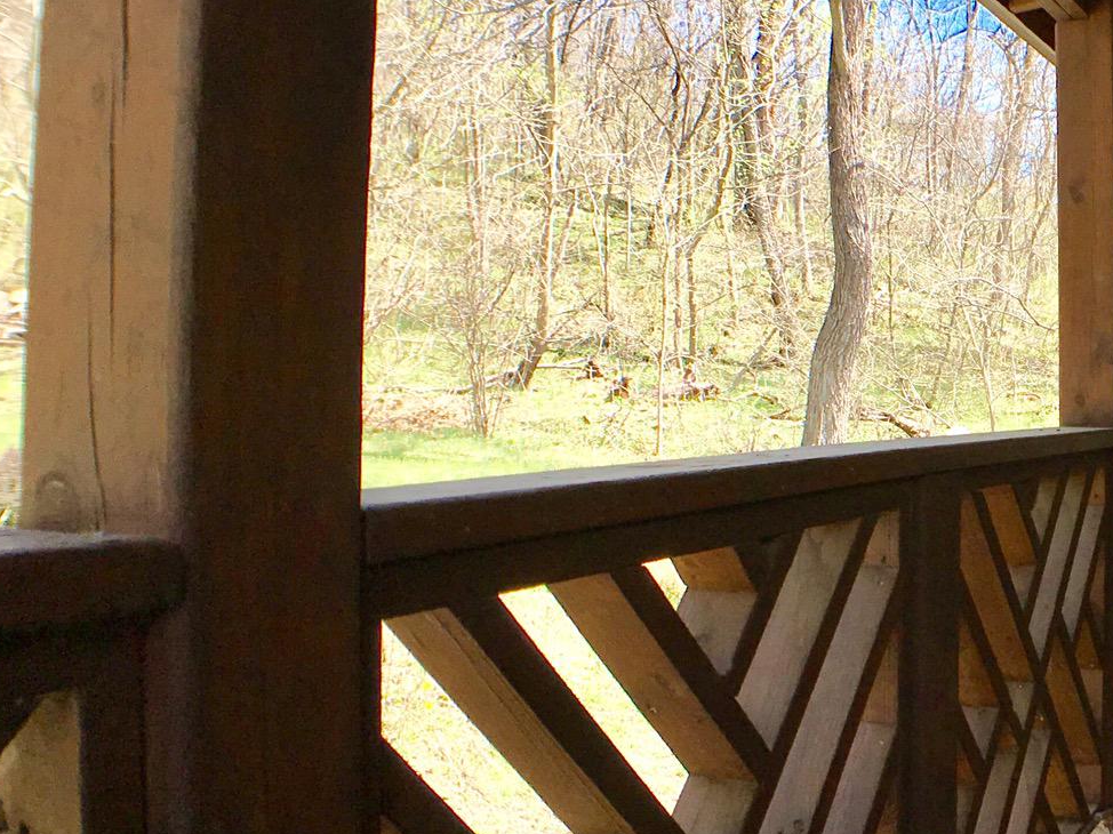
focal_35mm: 61
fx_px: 1961
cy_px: 346
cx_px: 1100
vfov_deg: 24.0
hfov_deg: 29.7
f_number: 2.2
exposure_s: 1/509
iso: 25
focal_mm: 4.15
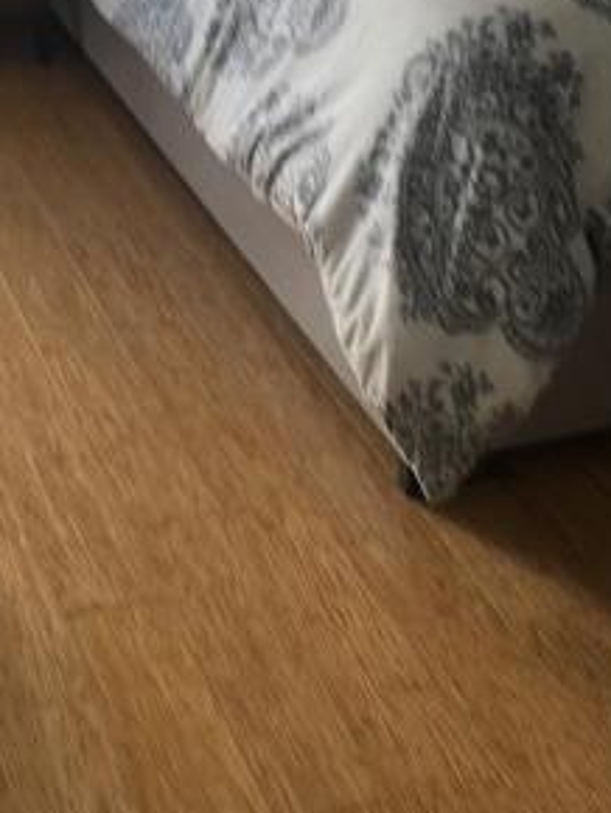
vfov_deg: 26.7
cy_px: 227
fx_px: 1692
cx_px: 151
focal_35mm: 72
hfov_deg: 20.3
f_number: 2.2
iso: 25
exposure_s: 1/40
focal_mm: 4.15
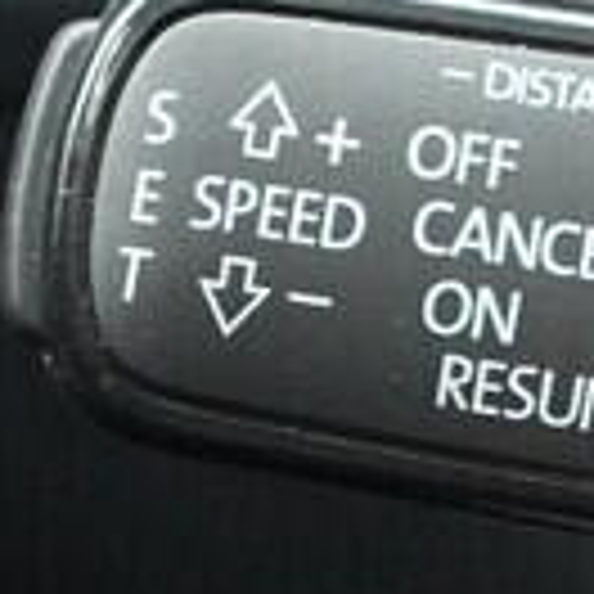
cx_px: 598
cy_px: -632
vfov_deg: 7.1
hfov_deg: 7.4
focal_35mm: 237
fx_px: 4601
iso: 6400
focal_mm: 24
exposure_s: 1/80
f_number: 5.6
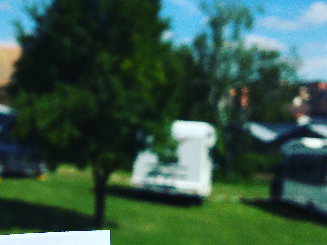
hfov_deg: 25.5
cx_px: 98
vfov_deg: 19.3
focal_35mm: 76
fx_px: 718
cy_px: 179
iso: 25
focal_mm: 4.15
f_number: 2.2
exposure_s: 1/6410
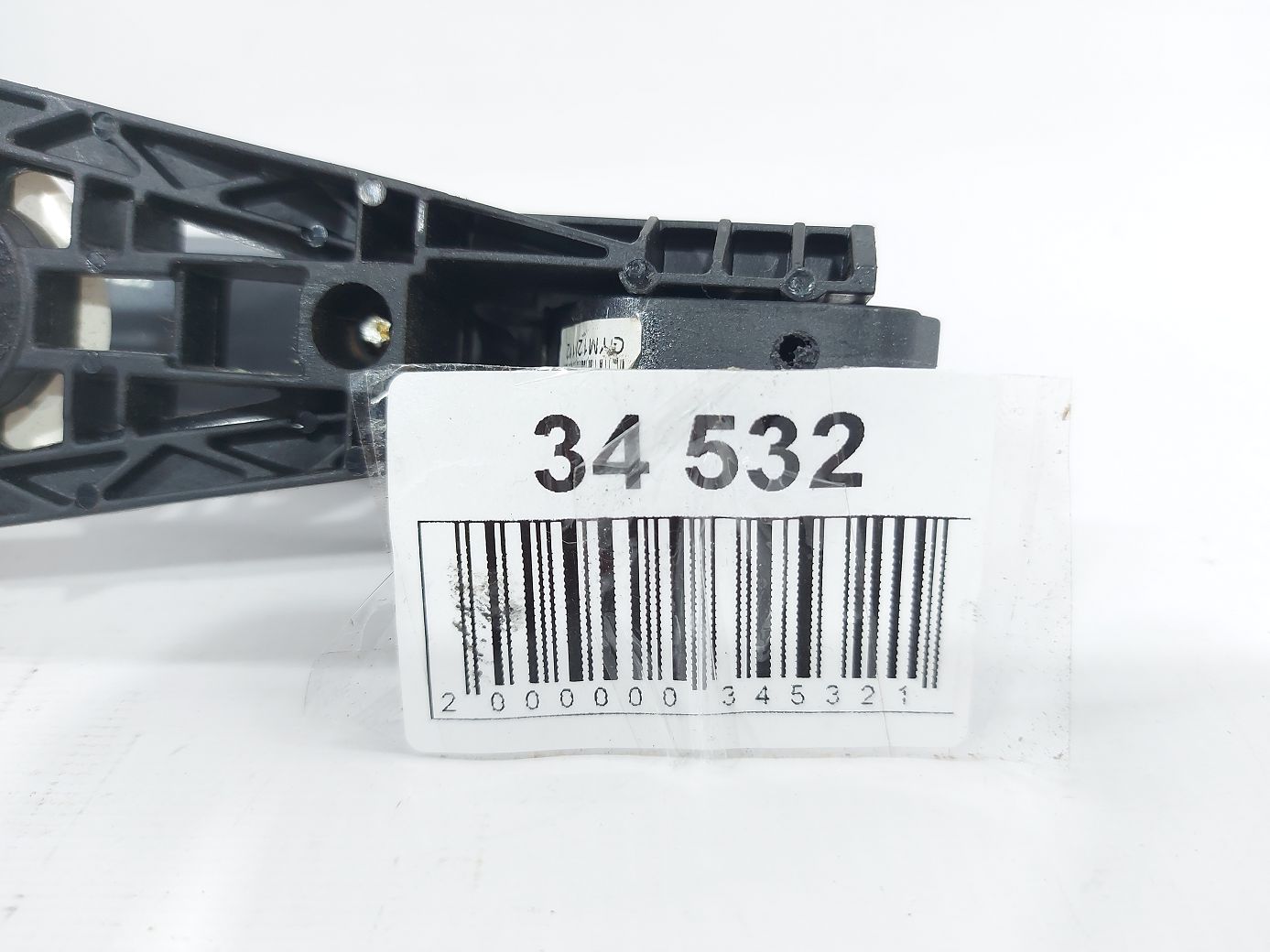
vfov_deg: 56.8
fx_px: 880
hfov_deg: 71.6
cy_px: 476
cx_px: 635
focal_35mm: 24
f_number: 1.8
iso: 80
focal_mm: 5.23
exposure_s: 1/50
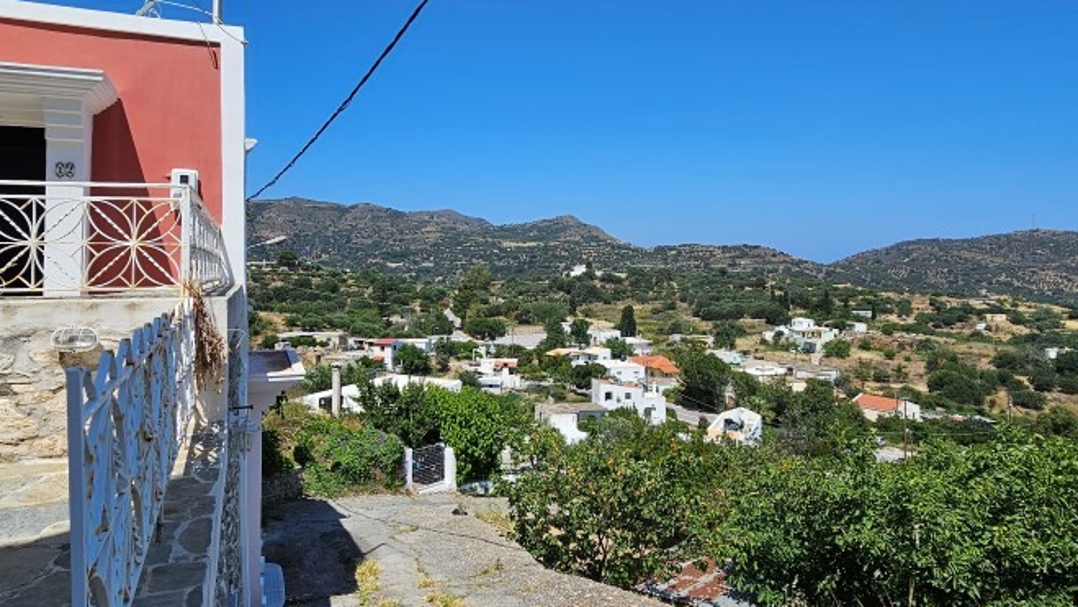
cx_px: 528
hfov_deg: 81.2
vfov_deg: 51.1
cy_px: 241
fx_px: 629
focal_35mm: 22
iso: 50
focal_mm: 2.2
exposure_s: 1/3203
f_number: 2.2
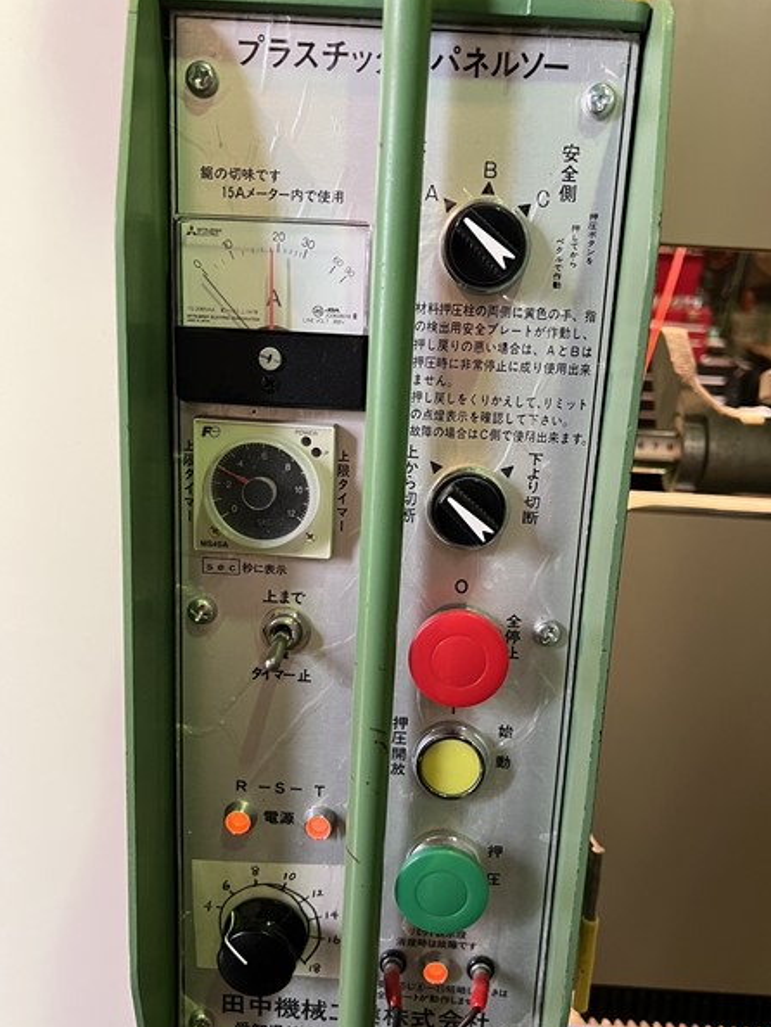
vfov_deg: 63.4
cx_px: 413
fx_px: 831
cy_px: 550
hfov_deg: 49.7
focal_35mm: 28
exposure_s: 1/60
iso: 320
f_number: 1.5
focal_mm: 5.7
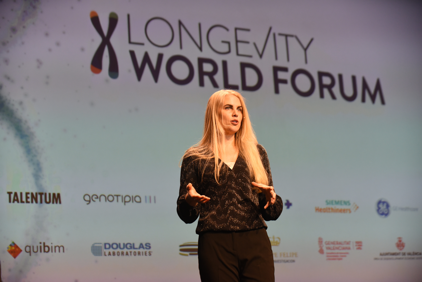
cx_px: 211
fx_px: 938
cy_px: 141
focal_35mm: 80
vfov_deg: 17.1
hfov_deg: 25.4
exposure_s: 1/400
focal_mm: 80
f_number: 3.2
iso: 2000
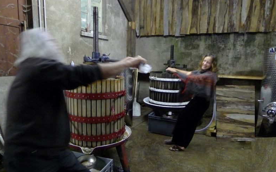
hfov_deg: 72.6
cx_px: 137
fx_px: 188
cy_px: 93
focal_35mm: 25
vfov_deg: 49.2
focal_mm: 5.1
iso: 800
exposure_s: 1/13
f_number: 2
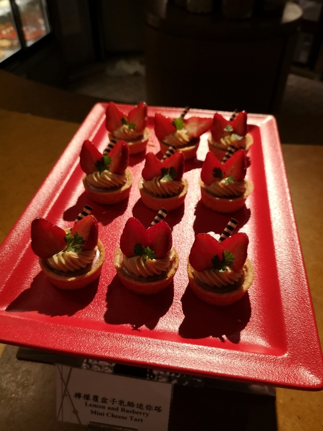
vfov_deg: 65.3
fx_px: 336
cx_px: 162
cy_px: 216
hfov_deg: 51.3
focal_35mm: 27
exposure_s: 1/120
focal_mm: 3.95
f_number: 1.8
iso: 200
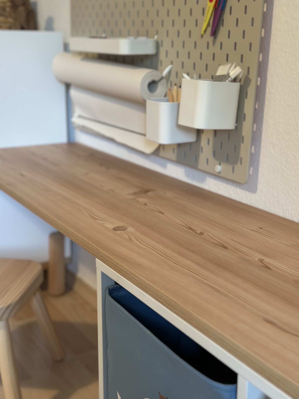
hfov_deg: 30.3
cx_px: 150
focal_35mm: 48
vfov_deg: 39.7
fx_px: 553
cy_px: 200
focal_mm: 6.86
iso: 400
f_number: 1.78
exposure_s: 1/40
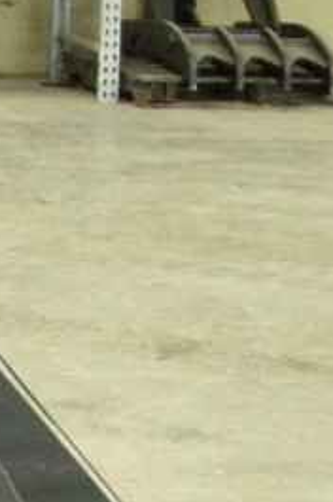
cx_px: -151
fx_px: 2128
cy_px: 625
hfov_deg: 8.8
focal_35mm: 153
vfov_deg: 13.0
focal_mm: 6.2
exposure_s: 1/13
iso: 400
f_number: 2.7
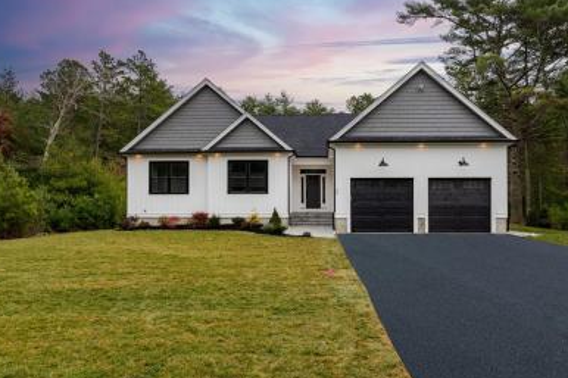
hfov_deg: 65.3
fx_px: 442
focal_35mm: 28
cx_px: 312
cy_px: 184
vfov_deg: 46.4
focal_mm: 24
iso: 100
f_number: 9
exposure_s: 1/40
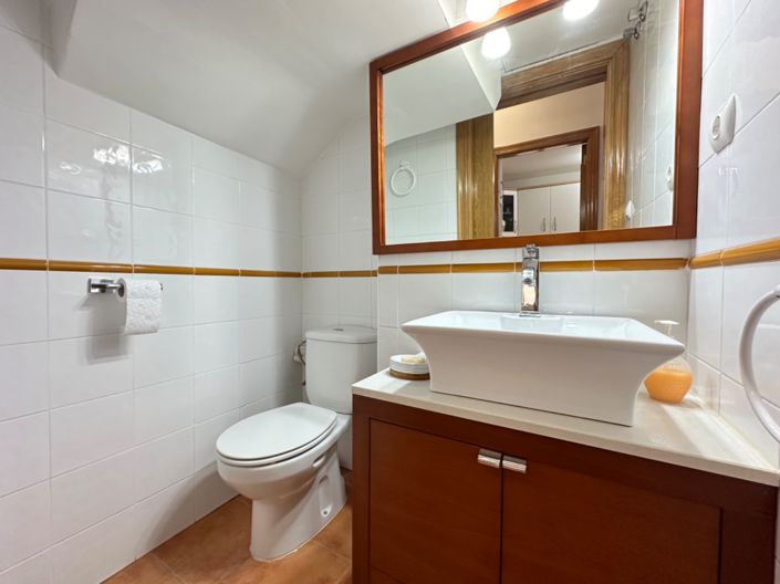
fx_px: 315
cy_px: 292
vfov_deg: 85.6
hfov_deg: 102.1
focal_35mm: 14
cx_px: 390
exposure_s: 1/100
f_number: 2.2
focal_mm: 2.22
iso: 250
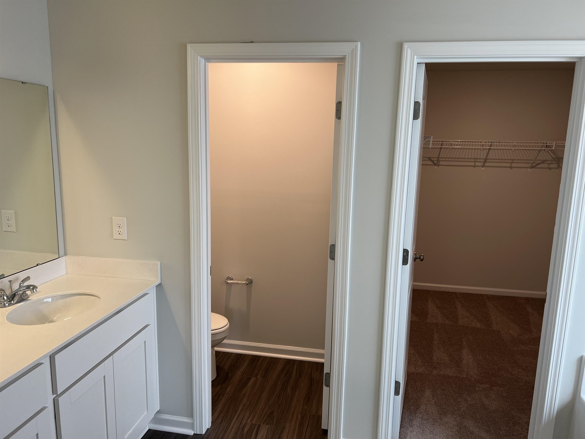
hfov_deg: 67.3
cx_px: 292
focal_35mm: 26
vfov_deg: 53.1
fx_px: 439
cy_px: 220
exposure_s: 1/120
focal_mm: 5.7
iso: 100
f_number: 1.5
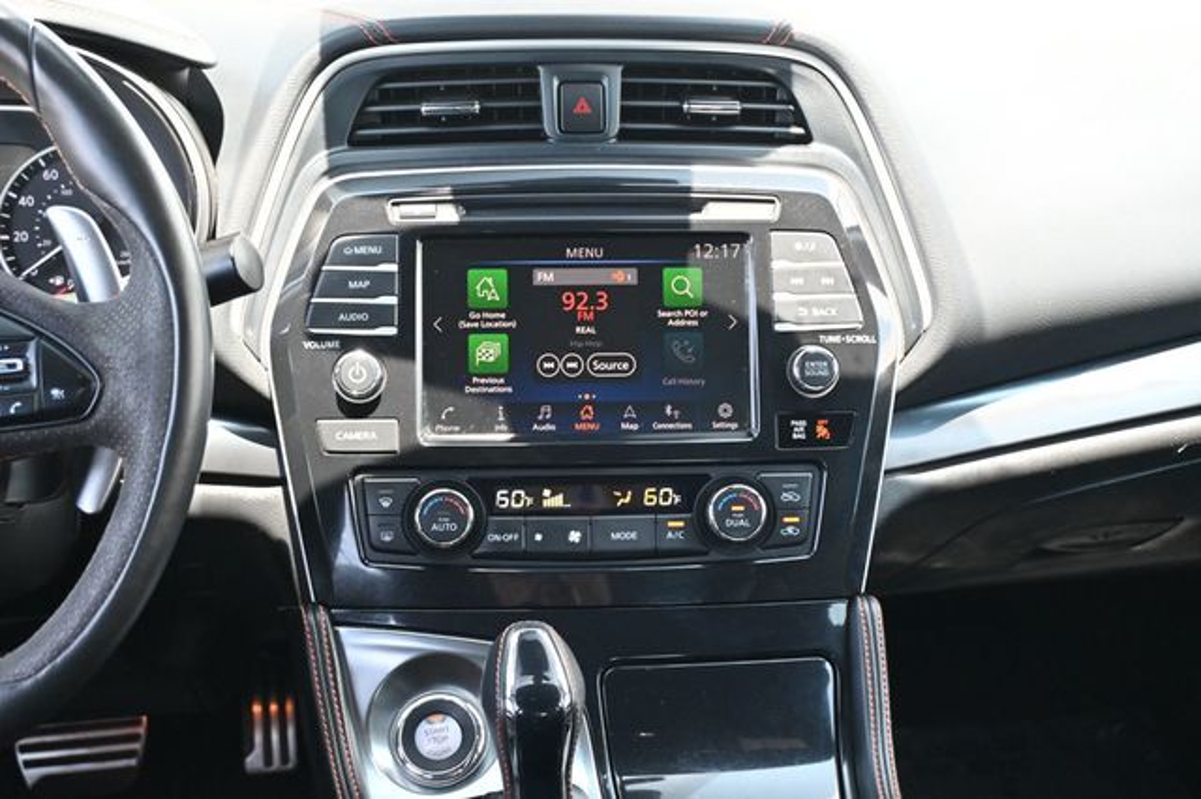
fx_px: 1650
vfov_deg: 27.2
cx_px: 600
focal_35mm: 50
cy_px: 400
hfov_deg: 40.0
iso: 1400
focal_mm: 33
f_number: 5
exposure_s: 1/125
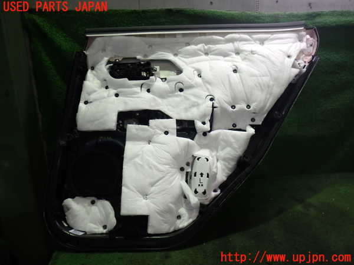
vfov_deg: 46.8
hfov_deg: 60.0
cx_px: 177
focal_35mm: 30
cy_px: 132
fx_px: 307
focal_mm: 5.4
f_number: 2.3
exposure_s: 1/30
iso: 200
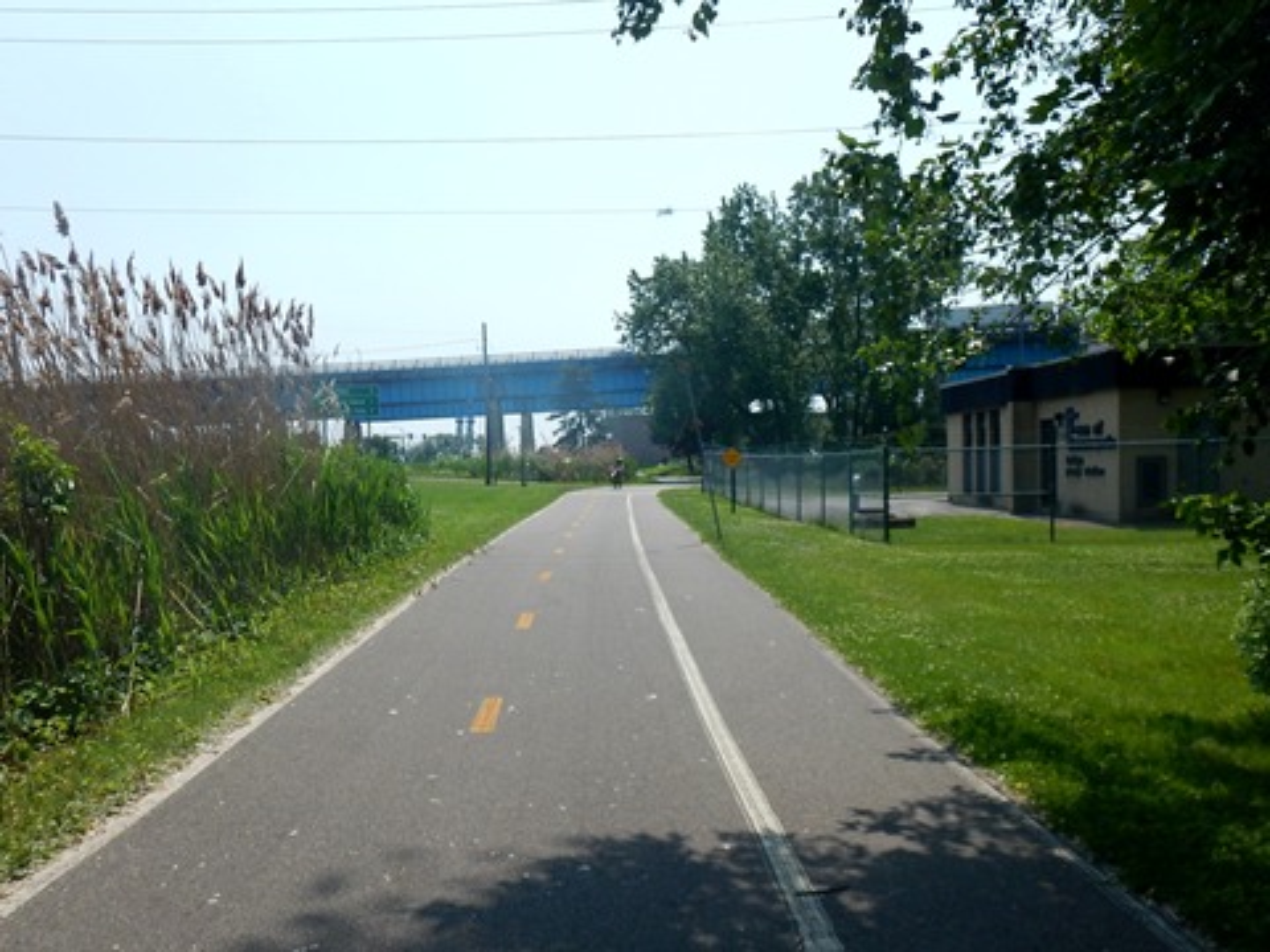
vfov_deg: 56.8
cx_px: 635
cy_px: 476
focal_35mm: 24
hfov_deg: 71.6
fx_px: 881
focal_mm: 4.3
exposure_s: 1/1000
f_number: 4.1
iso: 125
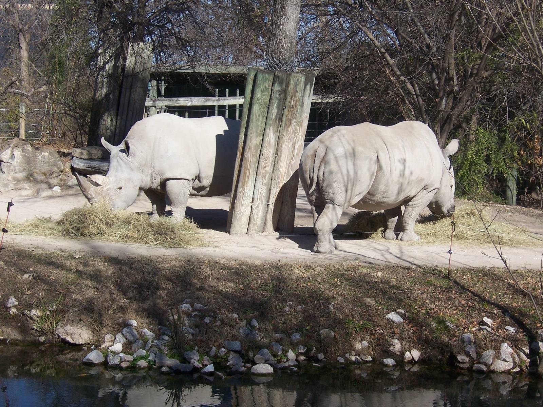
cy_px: 204
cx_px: 272
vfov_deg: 20.2
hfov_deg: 26.7
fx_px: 1145
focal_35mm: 73
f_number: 4.8
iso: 80
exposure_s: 1/500
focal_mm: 12.1
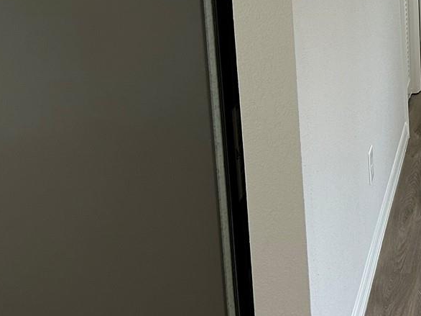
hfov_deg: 23.9
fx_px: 863
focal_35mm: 71
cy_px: -73
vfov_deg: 19.4
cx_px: 555
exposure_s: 1/120
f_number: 1.5
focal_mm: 5.7
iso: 125
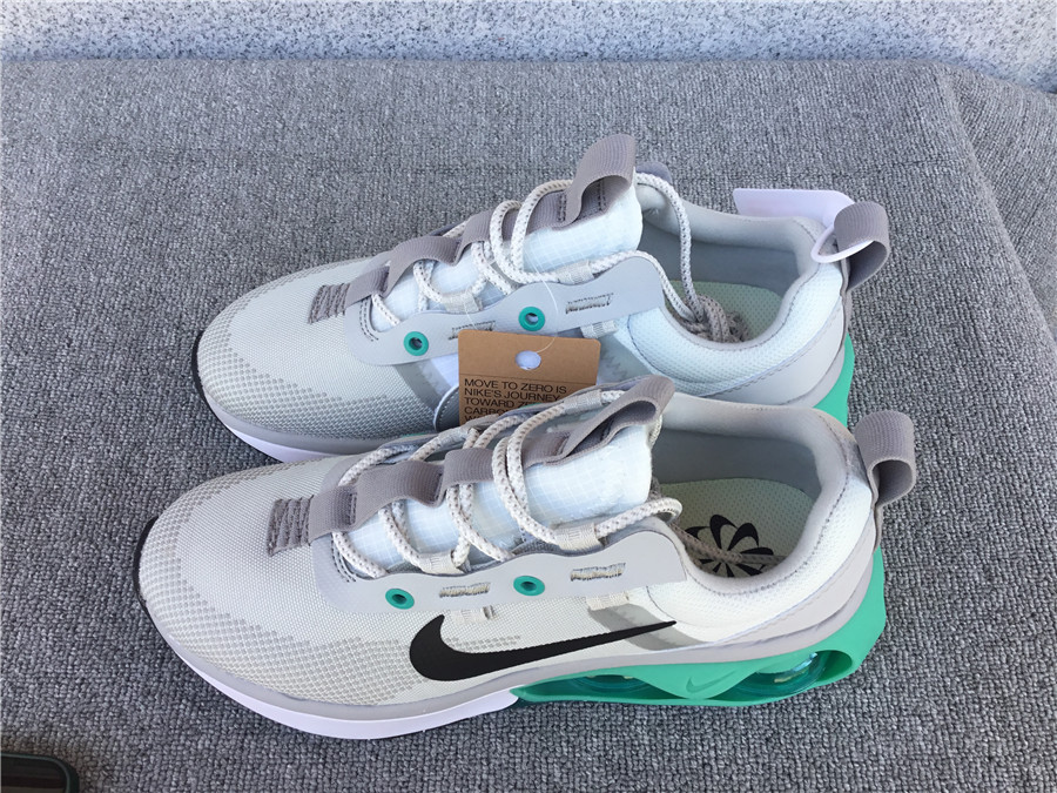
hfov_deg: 58.4
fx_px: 947
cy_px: 396
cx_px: 528
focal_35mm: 31
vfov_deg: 45.4
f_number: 2.4
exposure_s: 1/130
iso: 25
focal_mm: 3.3
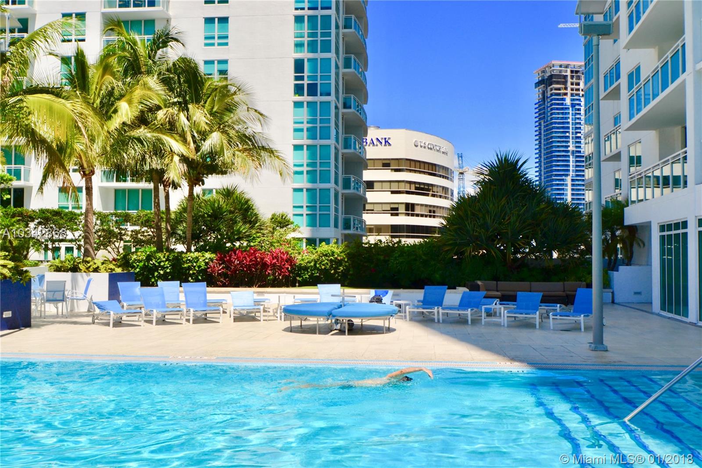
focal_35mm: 36
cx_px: 351
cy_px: 234
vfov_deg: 36.9
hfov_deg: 53.1
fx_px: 702
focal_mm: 24
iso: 100
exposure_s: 1/200
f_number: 9
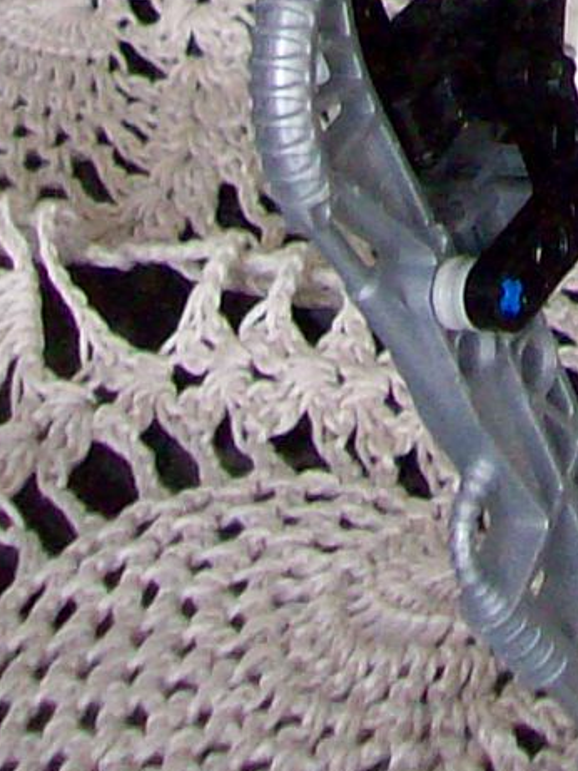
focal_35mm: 180
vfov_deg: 9.9
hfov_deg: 7.9
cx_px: 1123
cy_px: -957
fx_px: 4006
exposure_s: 1/25.5
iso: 160
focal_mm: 6
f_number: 2.7
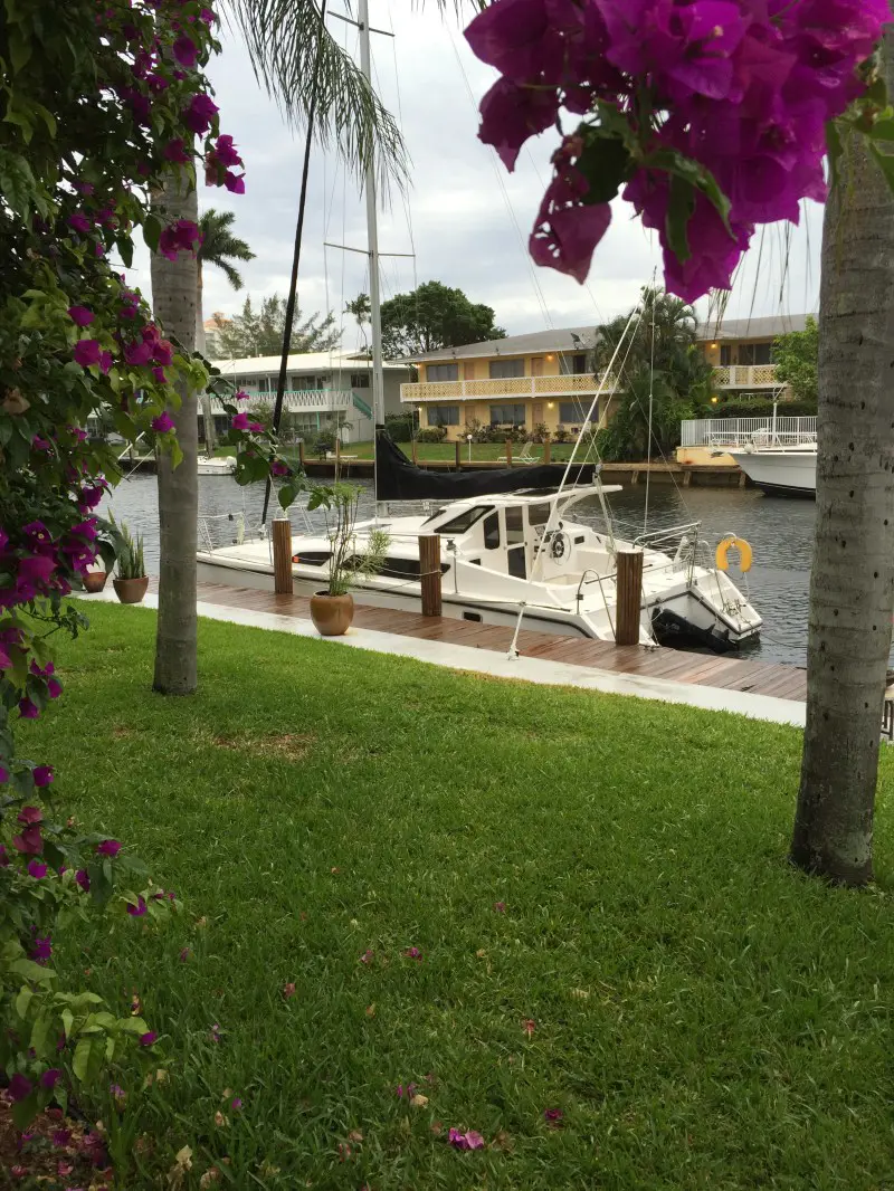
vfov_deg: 61.6
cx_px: 447
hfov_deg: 48.2
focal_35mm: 29
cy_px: 596
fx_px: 998
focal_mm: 4.15
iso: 32
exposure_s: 1/120
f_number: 2.2
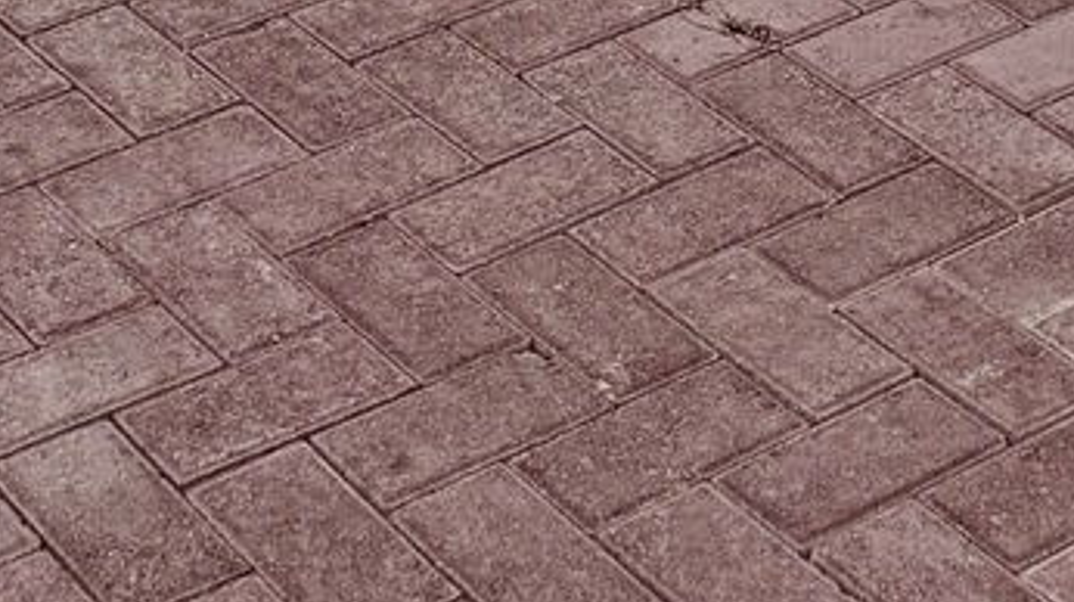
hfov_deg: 17.7
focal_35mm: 121
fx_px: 3443
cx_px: 633
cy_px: -1654
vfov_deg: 7.6
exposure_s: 1/11905
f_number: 1.78
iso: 80
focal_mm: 6.76
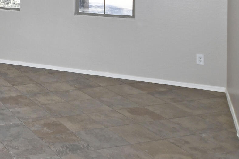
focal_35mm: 61
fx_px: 405
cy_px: -41
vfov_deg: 20.5
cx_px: -35
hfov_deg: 29.1
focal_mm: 11
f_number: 5.6
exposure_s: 1/250
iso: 320
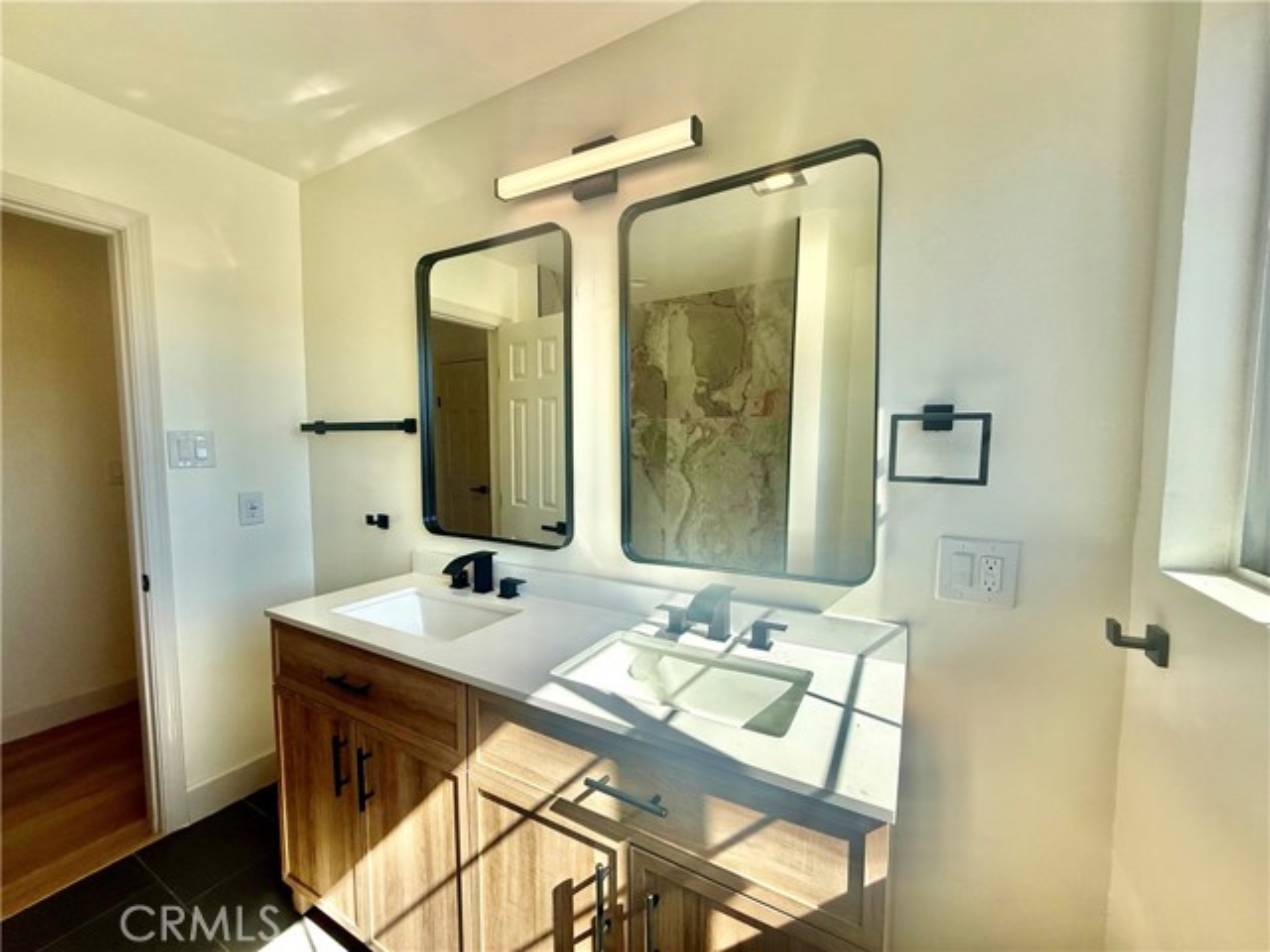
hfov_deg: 102.1
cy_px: 476
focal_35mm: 14
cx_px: 635
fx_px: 514
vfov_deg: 85.7
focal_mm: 2.22
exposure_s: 1/734
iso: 64
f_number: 2.2
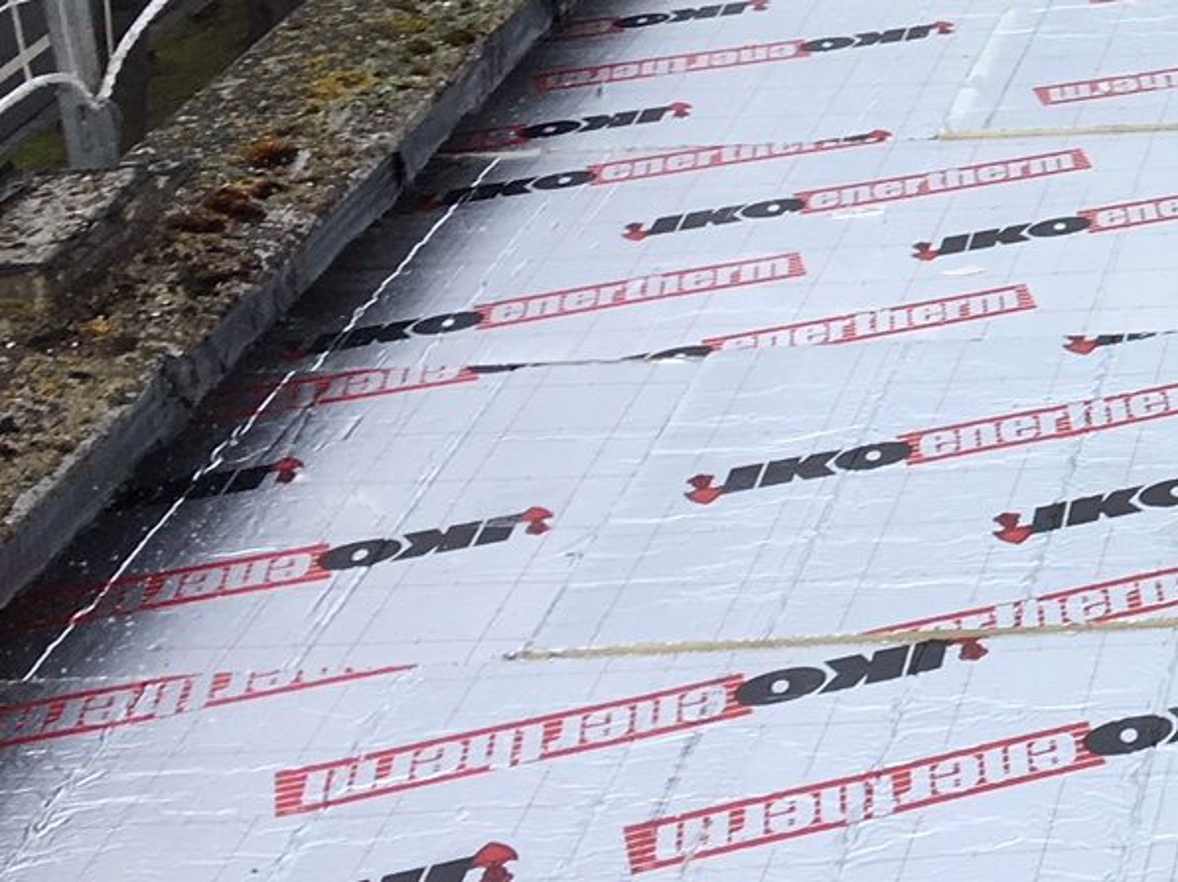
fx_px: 3333
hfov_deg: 17.7
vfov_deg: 14.7
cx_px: 1815
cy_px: -118
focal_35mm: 98
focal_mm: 4.15
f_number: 2.2
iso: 25
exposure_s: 1/439
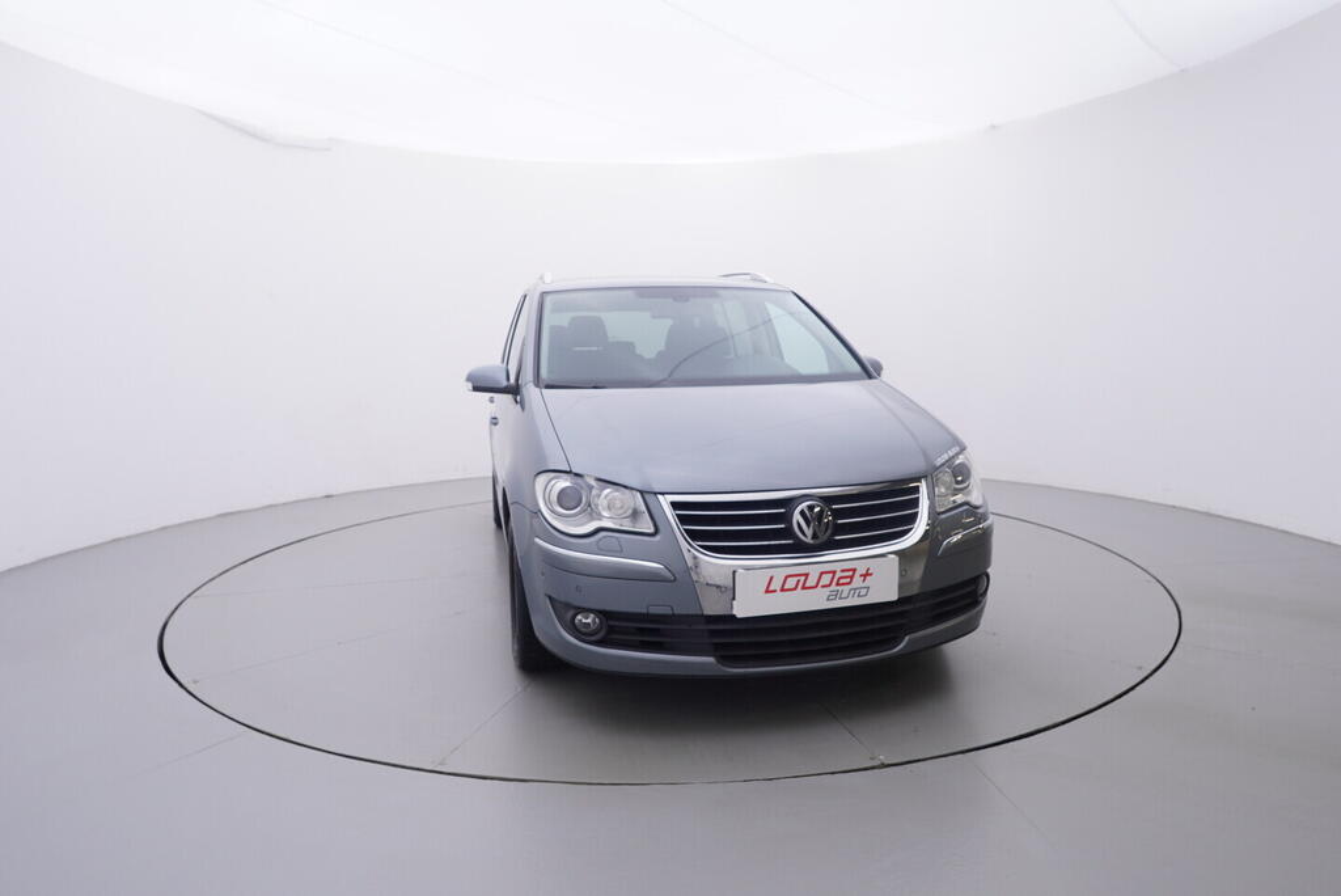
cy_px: 448
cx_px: 670
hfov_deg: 77.3
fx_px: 839
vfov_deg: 56.2
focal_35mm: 22
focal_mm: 15
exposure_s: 1/80
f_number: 5
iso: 200
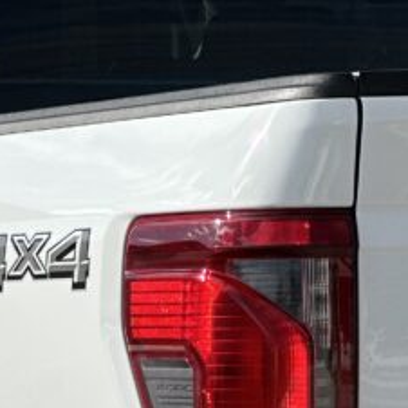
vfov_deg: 5.6
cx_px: -76
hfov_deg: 5.7
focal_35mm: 308
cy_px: 630
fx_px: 4107
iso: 32
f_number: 2.8
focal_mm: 9
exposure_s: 1/1488
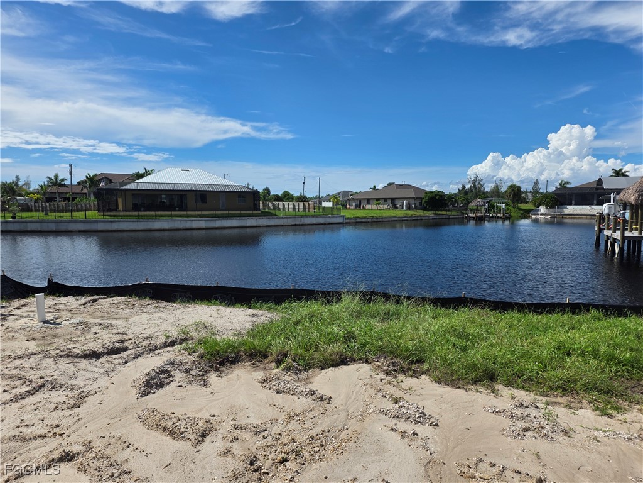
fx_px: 427
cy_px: 242
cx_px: 322
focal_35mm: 23
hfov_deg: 73.9
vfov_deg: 58.9
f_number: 1.7
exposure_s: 1/7944
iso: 64
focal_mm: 6.25
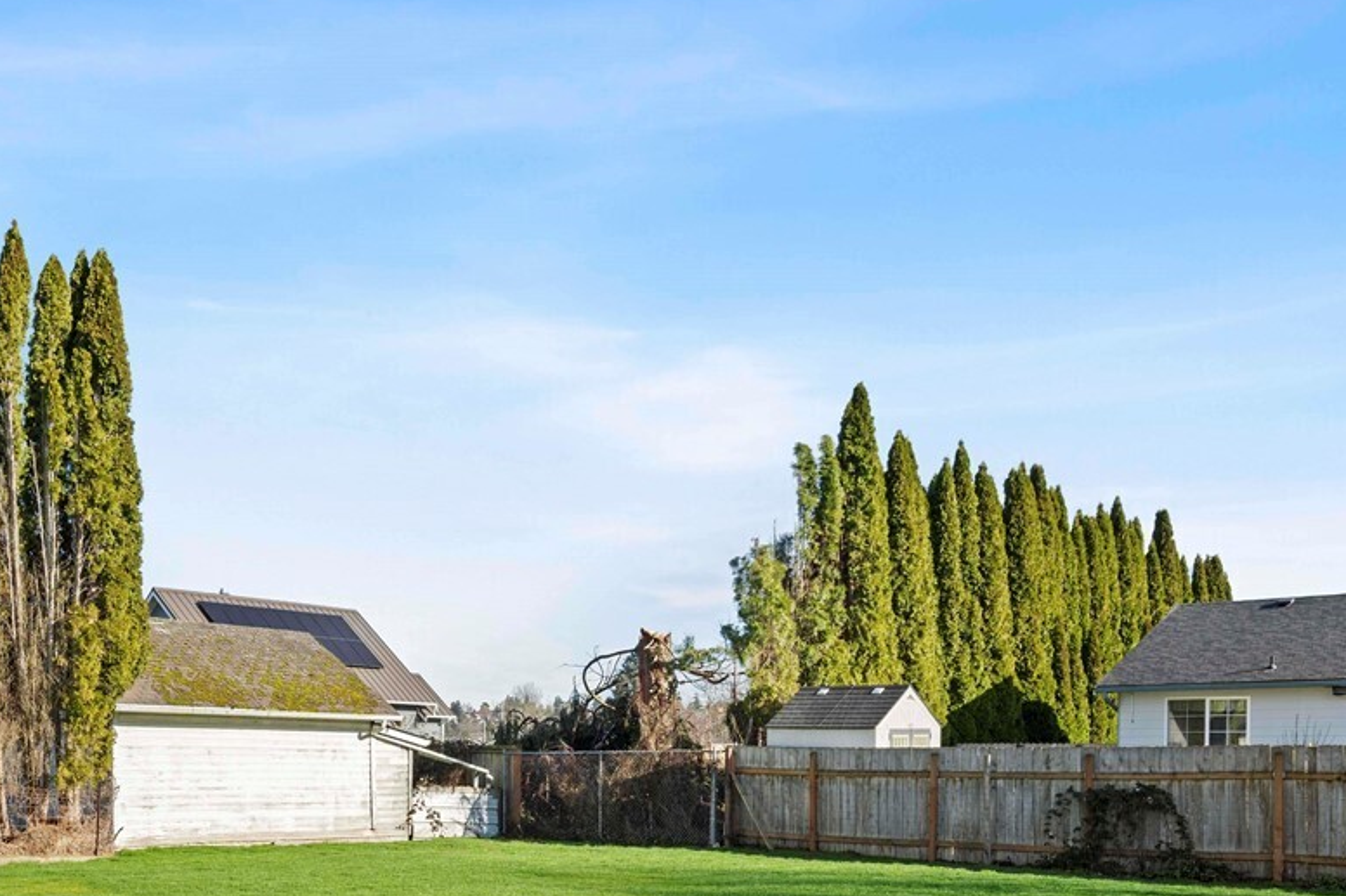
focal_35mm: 36
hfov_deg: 51.9
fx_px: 1349
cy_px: 760
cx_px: 435
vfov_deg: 35.2
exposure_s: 1/160
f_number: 8
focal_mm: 16.5
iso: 200
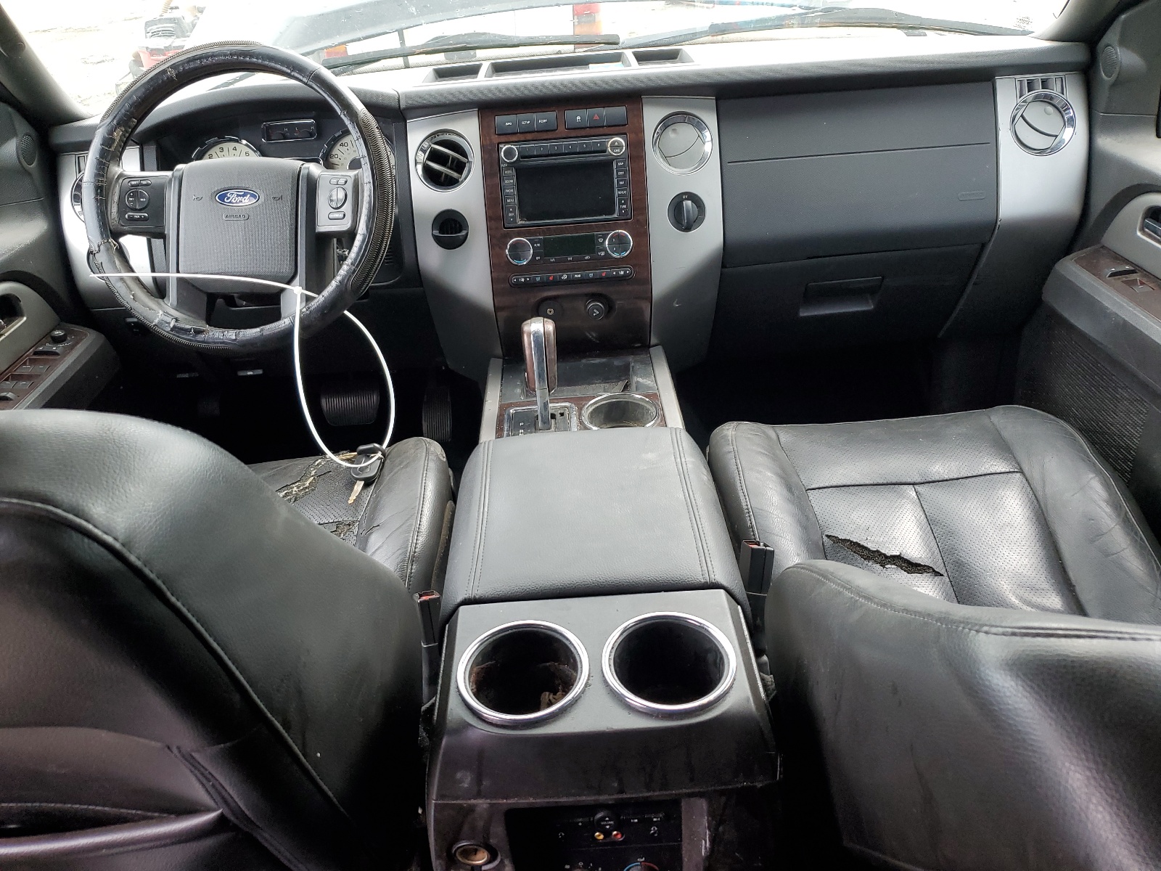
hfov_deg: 67.3
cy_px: 436
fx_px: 872
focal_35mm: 26
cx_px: 580
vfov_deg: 53.1
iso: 73
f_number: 1.5
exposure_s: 1/120
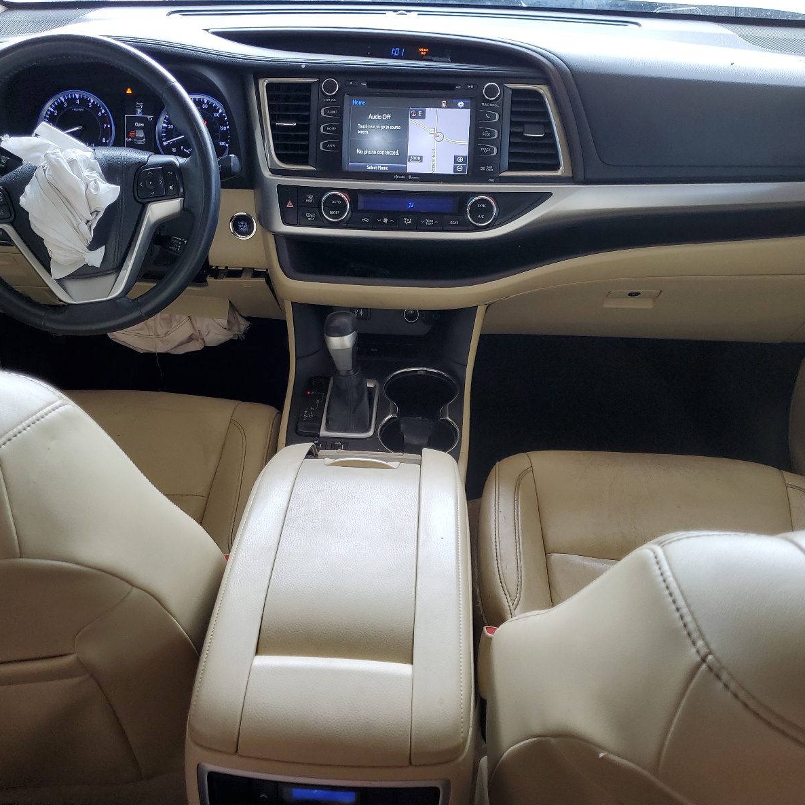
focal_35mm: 31
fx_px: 816
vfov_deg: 52.5
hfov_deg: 52.5
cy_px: 405
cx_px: 377
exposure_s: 1/120
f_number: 1.5
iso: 52
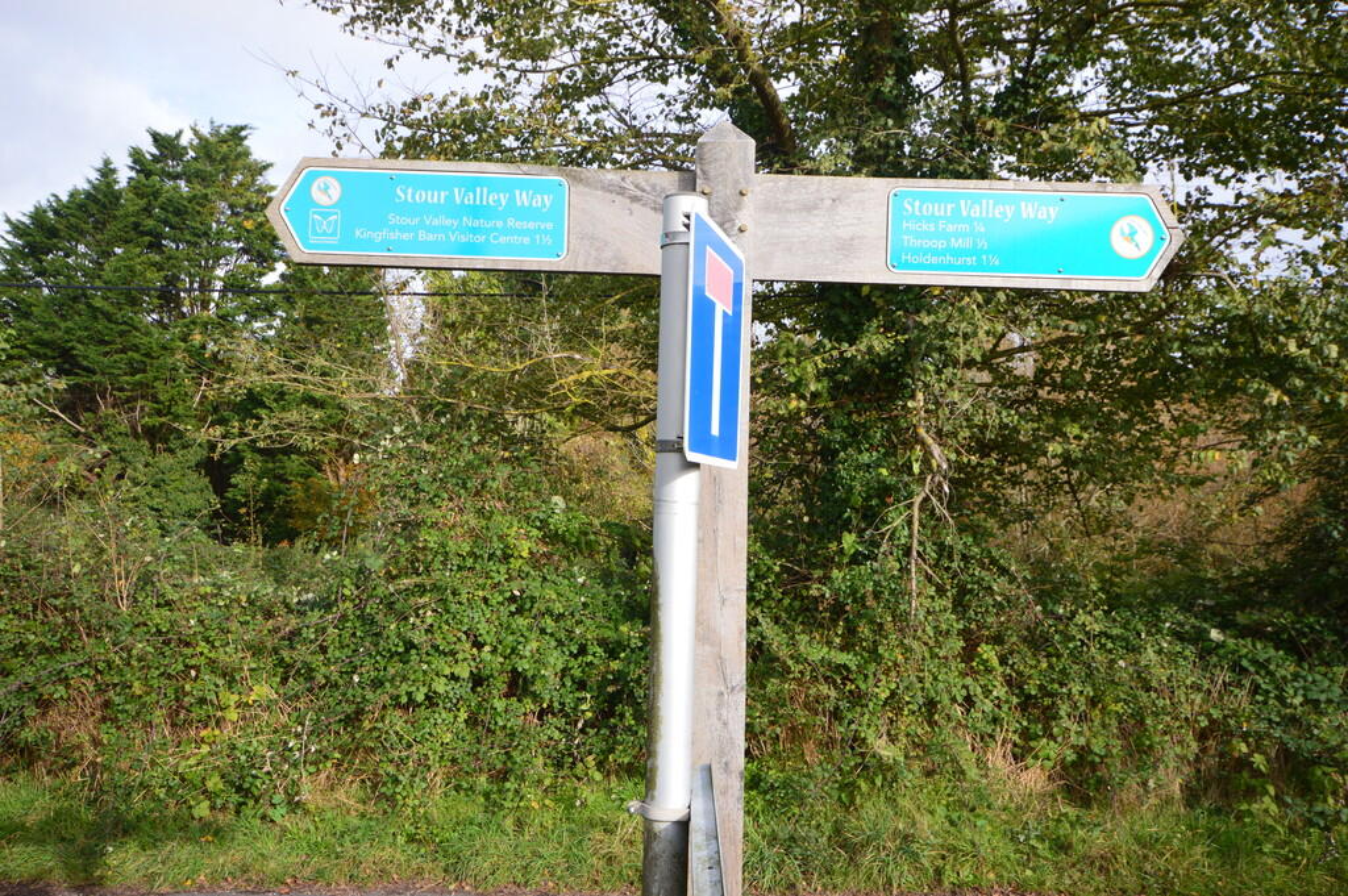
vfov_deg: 43.5
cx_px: 674
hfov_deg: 62.0
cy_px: 448
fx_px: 1122
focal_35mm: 30
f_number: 10
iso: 400
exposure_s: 1/200
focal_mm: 20
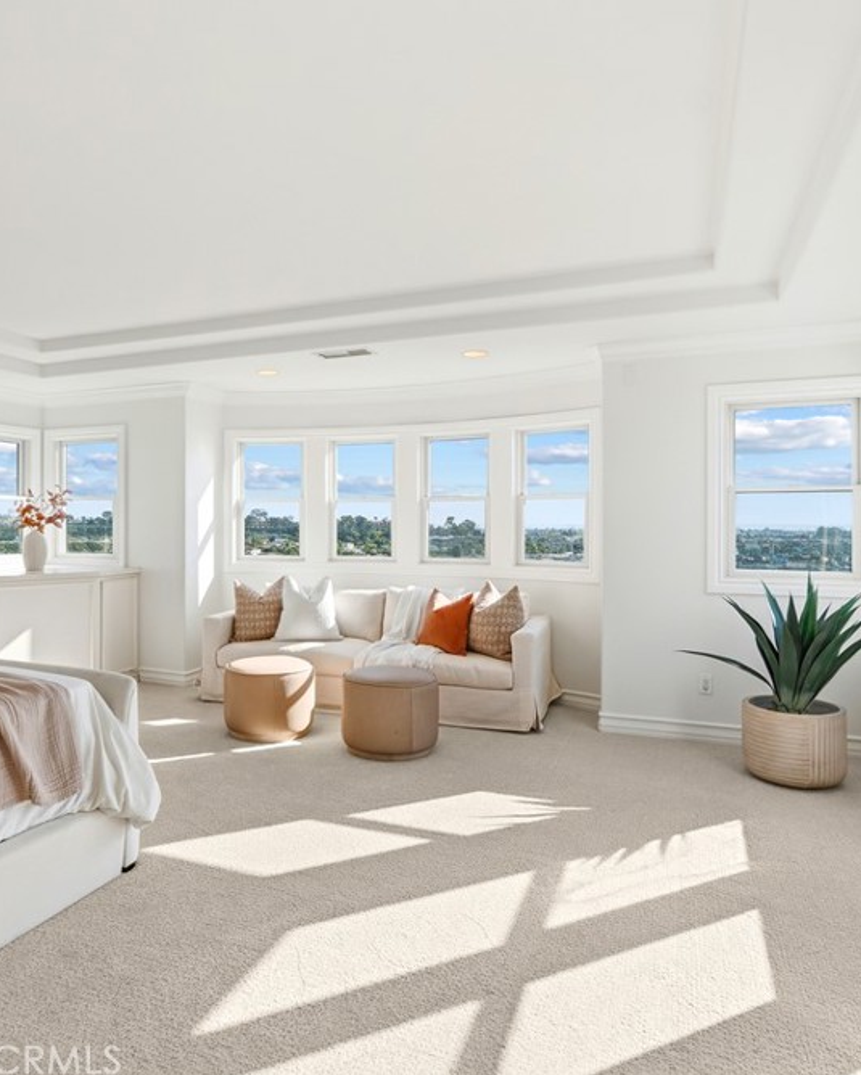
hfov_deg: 60.1
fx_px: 732
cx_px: 325
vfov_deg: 72.6
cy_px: 534
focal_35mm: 23
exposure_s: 1/4000
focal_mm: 16
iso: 100
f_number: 4.5
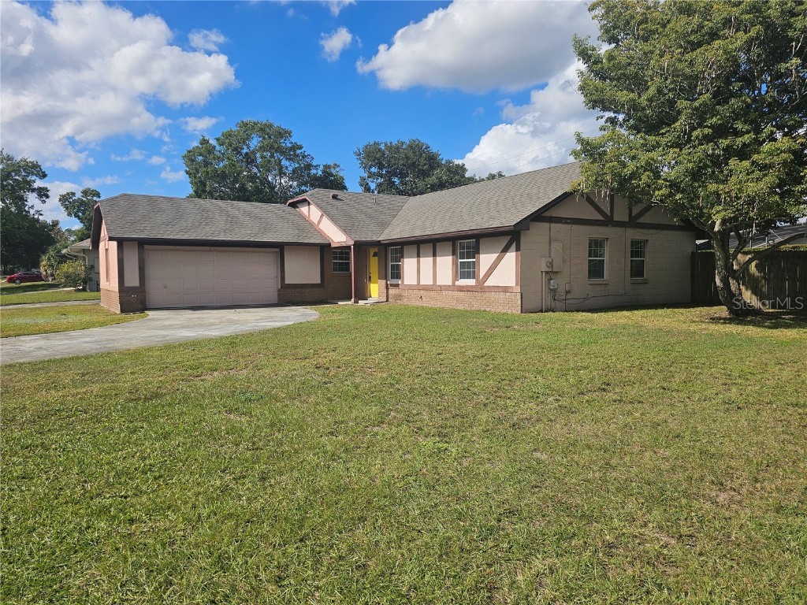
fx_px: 536
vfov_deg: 58.9
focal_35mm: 23
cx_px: 404
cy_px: 302
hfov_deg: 73.9
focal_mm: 6.3
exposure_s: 1/1248
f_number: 1.7
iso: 10
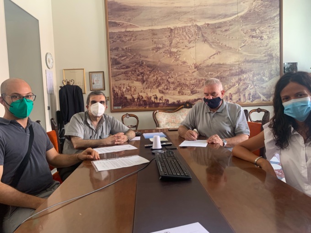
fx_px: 234
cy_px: 116
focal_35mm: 26
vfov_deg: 53.1
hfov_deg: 67.3
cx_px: 156
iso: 200
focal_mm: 4.25
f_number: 1.8
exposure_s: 1/60
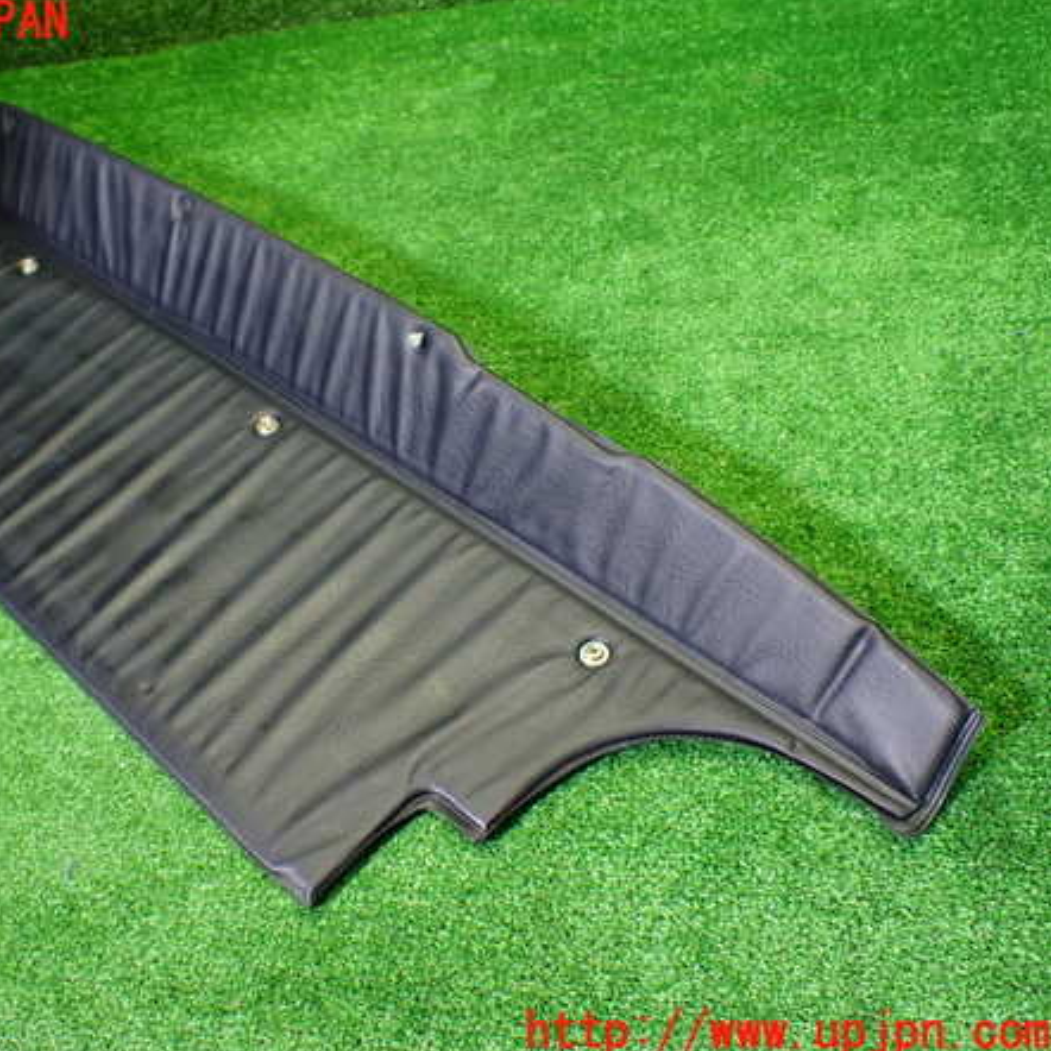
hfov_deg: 45.3
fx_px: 1237
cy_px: 528
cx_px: 350
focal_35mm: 36
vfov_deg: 46.0
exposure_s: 1/125
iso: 640
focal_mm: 5.4
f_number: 2.3
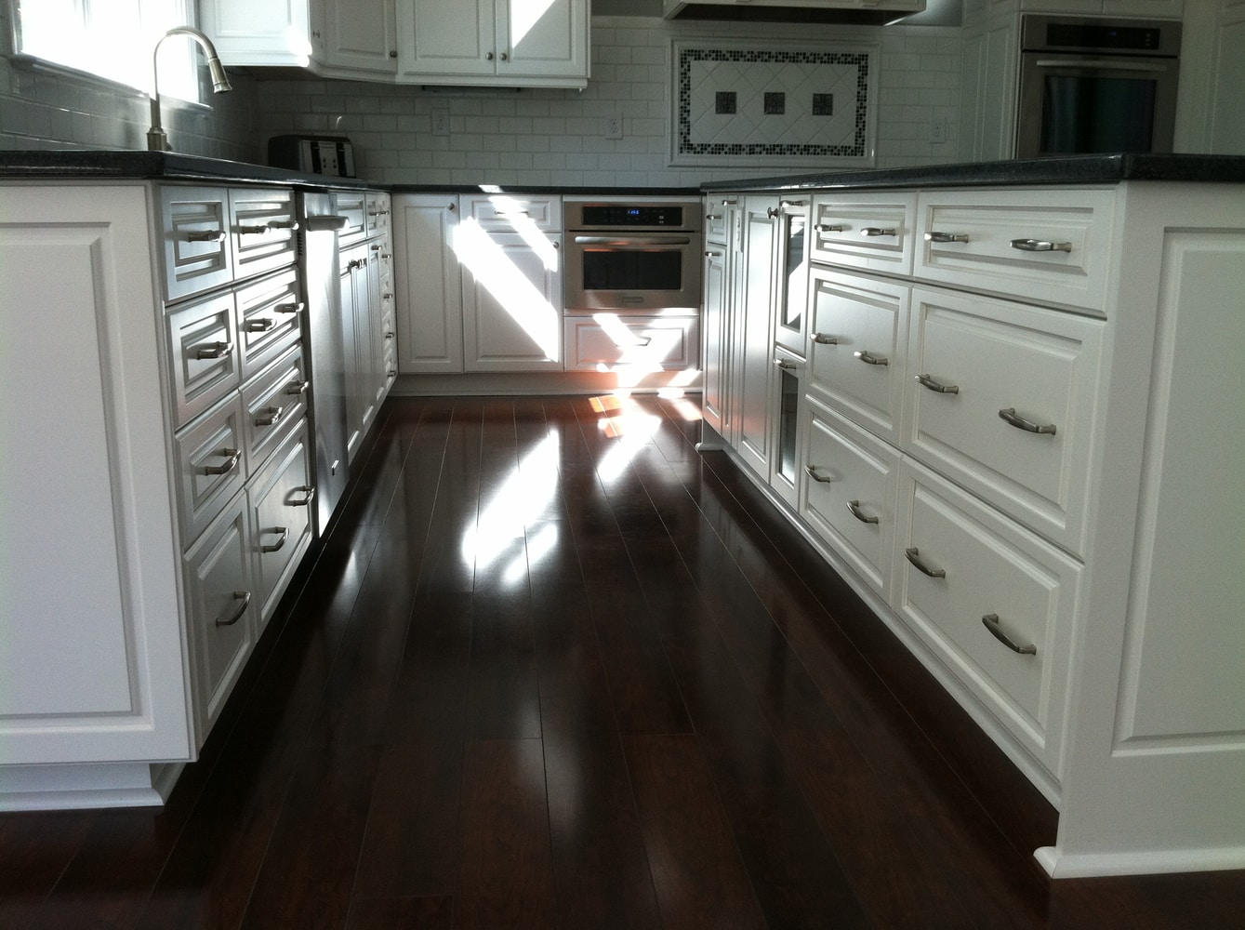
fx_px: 1257
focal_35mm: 35
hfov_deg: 52.7
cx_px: 622
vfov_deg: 40.6
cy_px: 465
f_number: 2.8
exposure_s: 1/60
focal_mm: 3.85
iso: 100
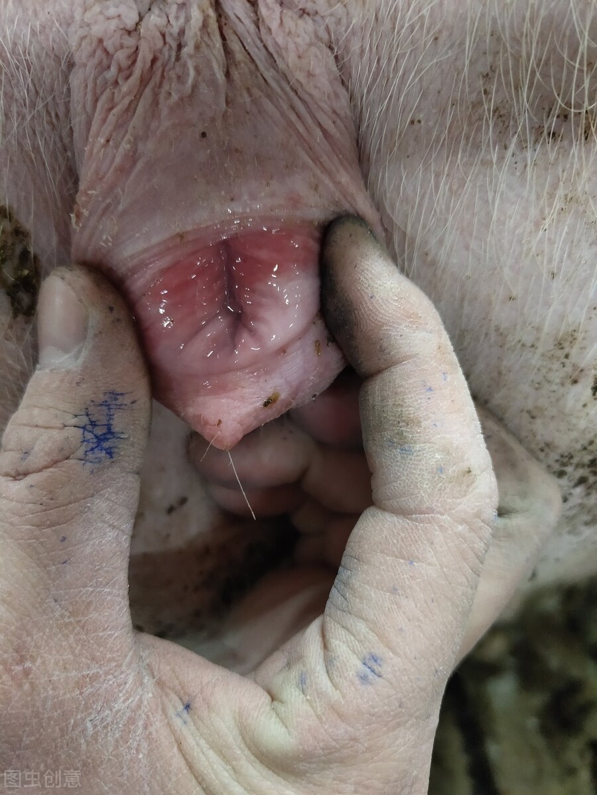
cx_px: 298
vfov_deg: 60.0
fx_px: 690
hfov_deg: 46.8
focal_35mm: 30
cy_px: 398
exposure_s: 1/33
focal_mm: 4.35
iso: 439
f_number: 1.79
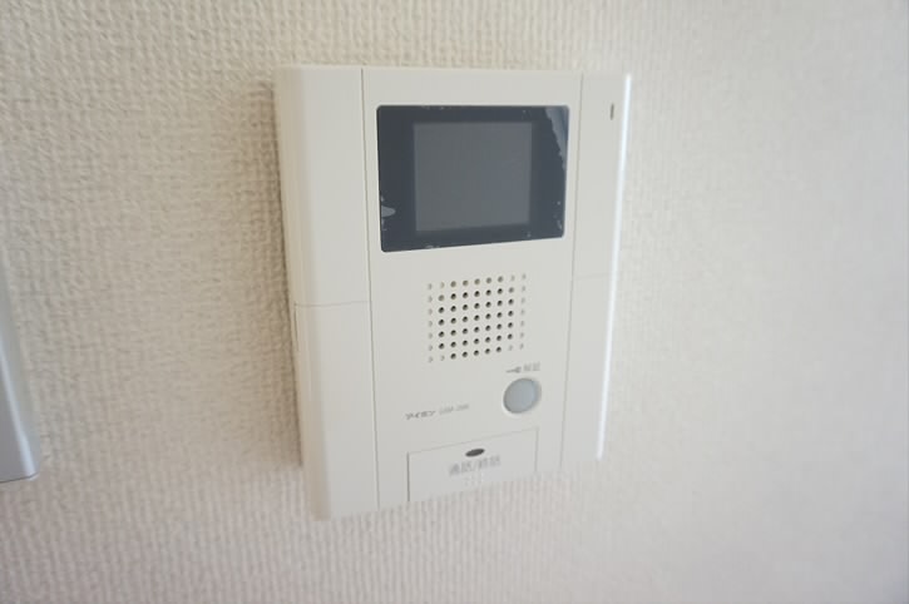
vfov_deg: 53.0
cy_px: 302
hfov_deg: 73.8
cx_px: 454
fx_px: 605
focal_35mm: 24
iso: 1600
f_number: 4
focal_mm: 16
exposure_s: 1/60
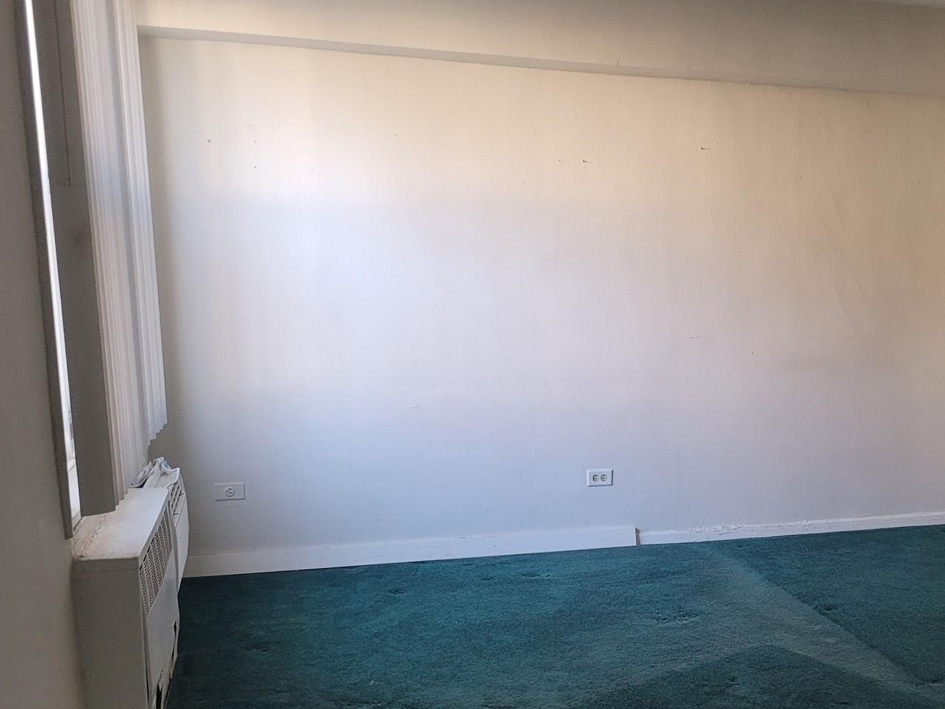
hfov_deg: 43.6
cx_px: 689
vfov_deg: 33.7
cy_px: 523
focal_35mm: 42
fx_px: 1147
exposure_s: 1/40
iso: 200
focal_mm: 5.4
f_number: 1.8
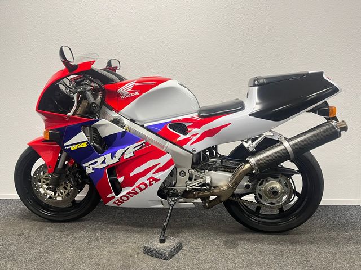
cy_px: 135
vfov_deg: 53.1
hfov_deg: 67.3
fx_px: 271
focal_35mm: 26
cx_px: 180
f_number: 1.6
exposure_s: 1/50
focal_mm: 5.1
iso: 125
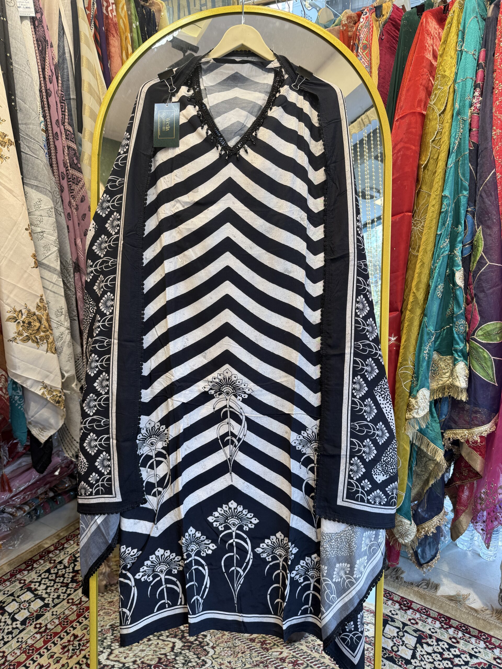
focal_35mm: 24
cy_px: 334
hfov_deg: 56.8
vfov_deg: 71.6
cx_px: 251
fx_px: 464
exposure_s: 1/100
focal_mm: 6.76
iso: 64
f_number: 1.78
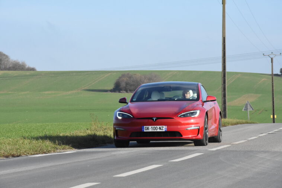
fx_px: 1233
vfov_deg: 8.7
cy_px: 94
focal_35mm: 158
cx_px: 141
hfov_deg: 13.0
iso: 2500
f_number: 13
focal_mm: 105
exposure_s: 1/2000
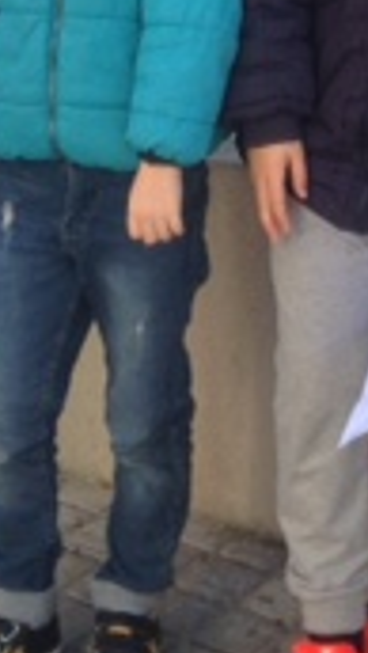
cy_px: -175
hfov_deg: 9.1
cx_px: 277
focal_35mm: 134
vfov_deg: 15.3
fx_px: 2320
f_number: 2.4
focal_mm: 4.12
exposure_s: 1/231
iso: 50
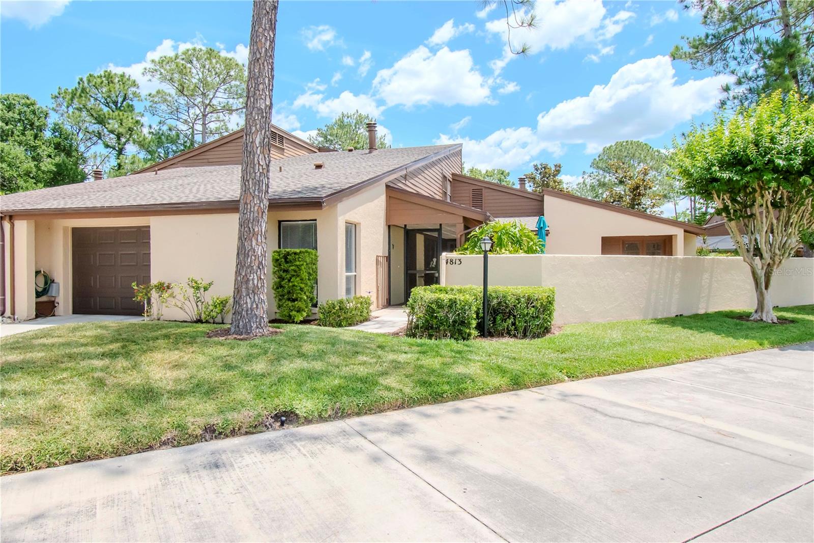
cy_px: 272
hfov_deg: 81.2
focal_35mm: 21
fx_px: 475
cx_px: 407
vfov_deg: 59.5
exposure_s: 1/640
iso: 800
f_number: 16
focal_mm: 14
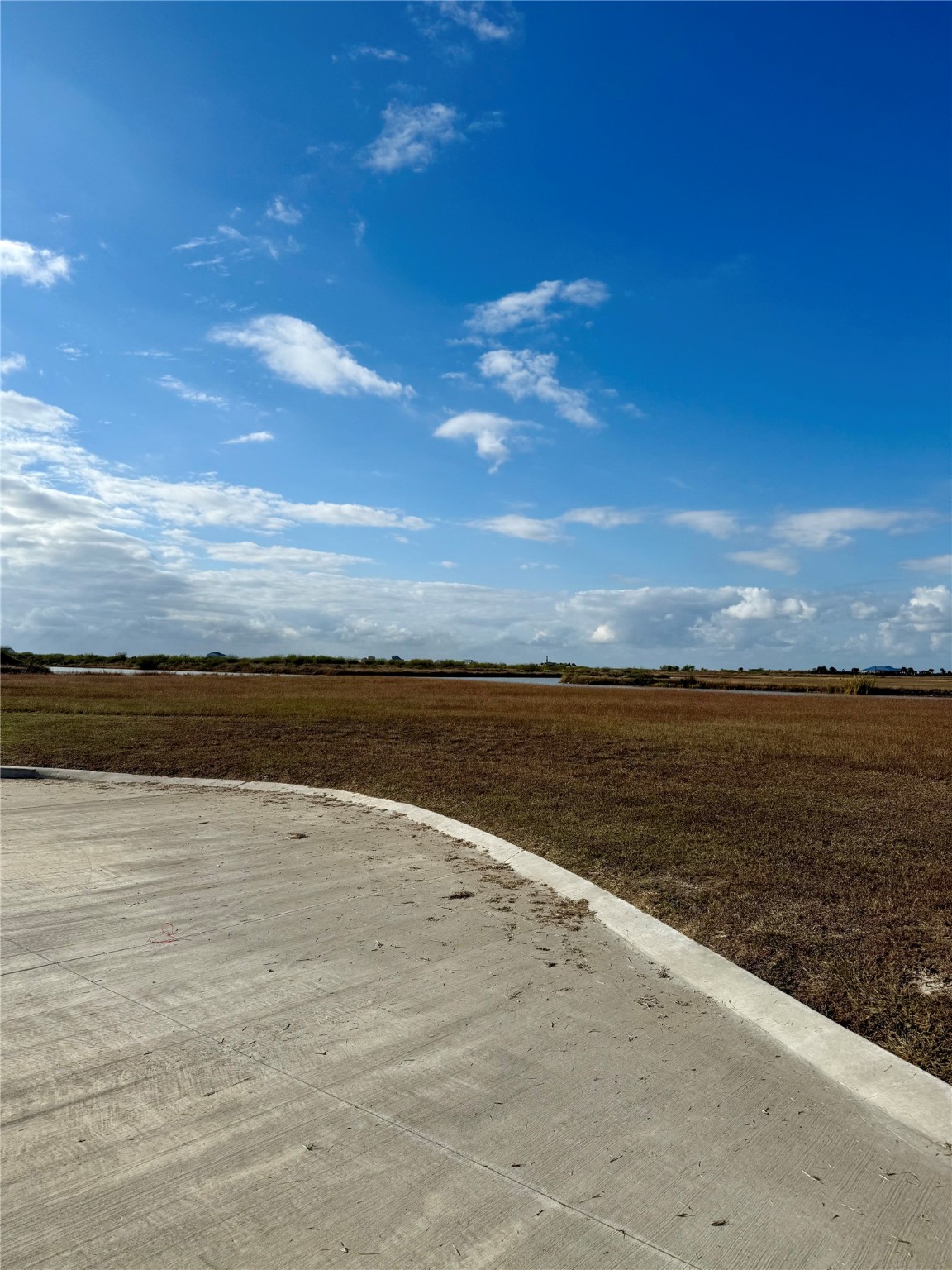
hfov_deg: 56.8
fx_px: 880
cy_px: 635
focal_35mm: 24
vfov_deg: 71.6
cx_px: 476
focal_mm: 6.76
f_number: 1.78
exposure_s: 1/8130
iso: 80
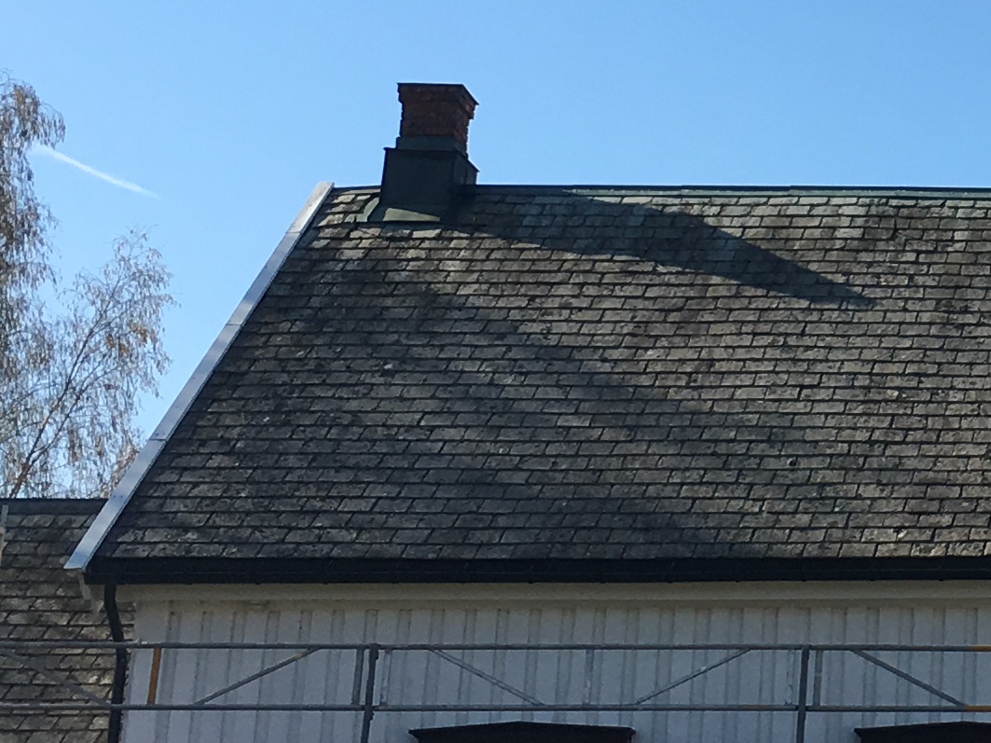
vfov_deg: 13.4
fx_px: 3149
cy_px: 157
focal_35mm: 110
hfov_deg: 16.8
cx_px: 1314
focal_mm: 4.15
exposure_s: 1/1221
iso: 25
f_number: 2.2
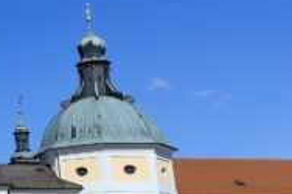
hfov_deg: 19.5
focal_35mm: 86
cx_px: -188
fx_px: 697
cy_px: 74
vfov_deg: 15.8
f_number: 1.65
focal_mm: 6.19
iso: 50
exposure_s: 1/1553
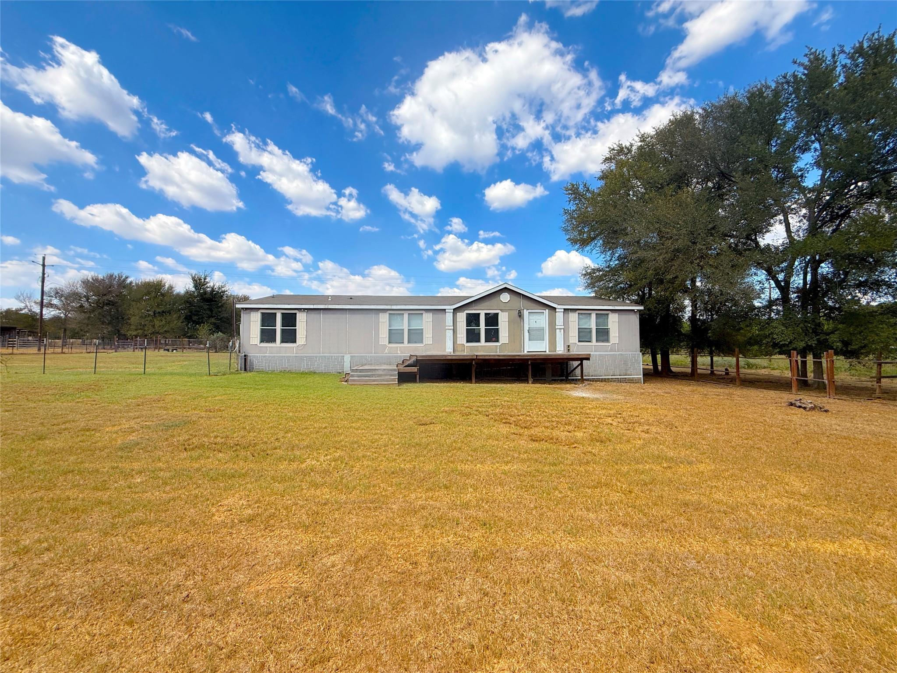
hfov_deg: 102.1
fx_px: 363
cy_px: 336
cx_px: 448
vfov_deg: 85.7
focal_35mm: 14
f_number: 2.2
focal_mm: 2.22
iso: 50
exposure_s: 1/1848
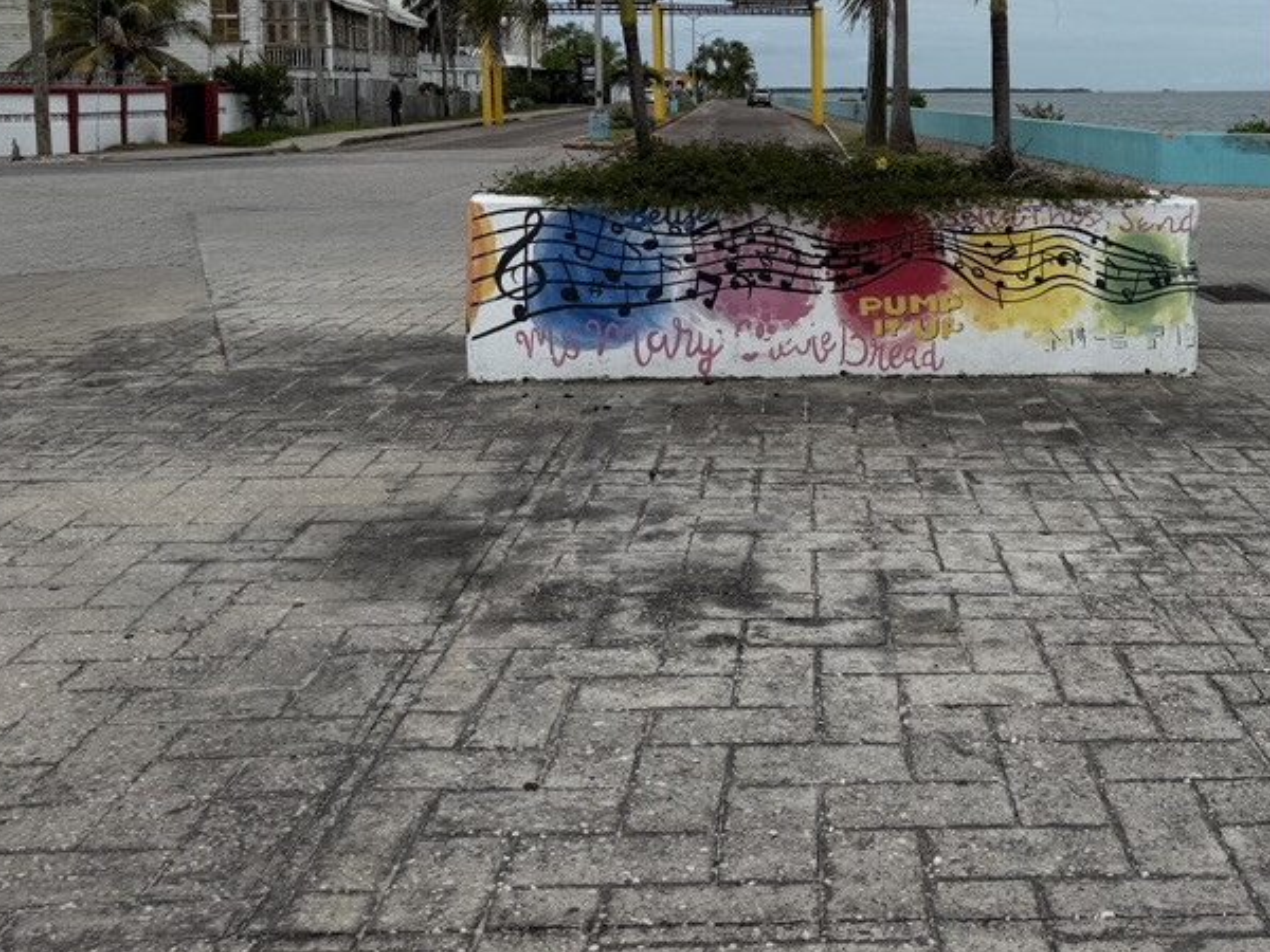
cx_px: 891
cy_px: 182
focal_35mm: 40
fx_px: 1468
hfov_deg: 45.7
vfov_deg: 34.8
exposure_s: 1/9091
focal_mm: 6.76
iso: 80
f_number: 1.78
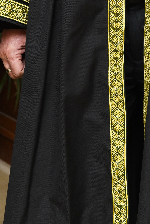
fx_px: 1518
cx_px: 147
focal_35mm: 243
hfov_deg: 5.6
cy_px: -151
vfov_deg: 8.2
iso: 1000
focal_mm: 70
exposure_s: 1/125
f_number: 7.1
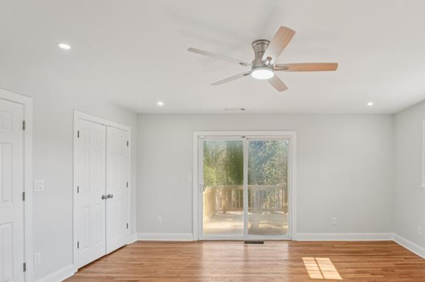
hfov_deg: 79.4
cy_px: 175
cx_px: 272
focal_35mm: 21
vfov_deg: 58.7
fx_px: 248
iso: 320
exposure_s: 1/50
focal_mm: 14
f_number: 8
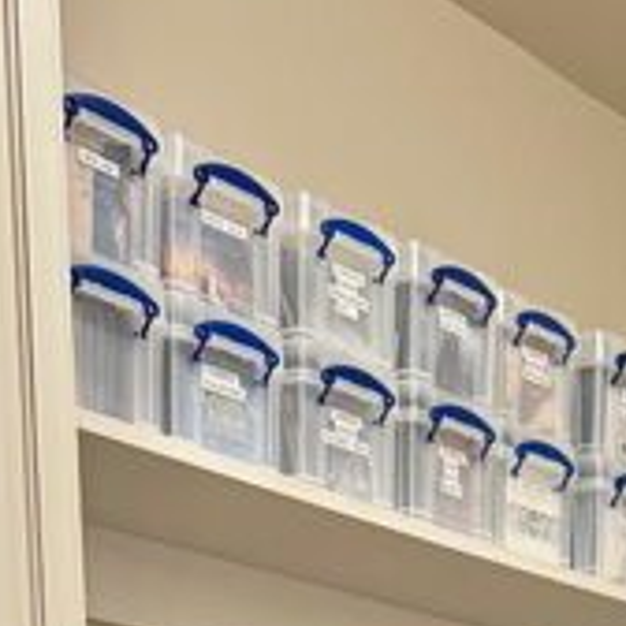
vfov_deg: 14.9
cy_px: 1218
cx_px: 522
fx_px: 1985
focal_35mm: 97
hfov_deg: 17.7
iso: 250
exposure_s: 1/60
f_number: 1.78
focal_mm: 6.76
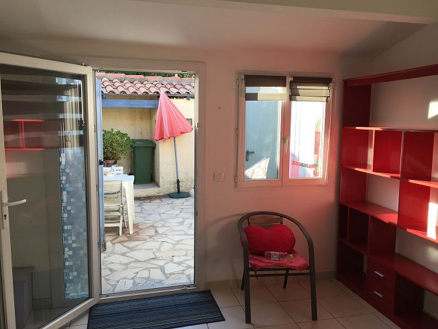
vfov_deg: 48.2
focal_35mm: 29
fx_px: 367
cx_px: 219
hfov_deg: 61.7
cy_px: 164
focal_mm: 4.15
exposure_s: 1/126
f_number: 2.2
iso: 32
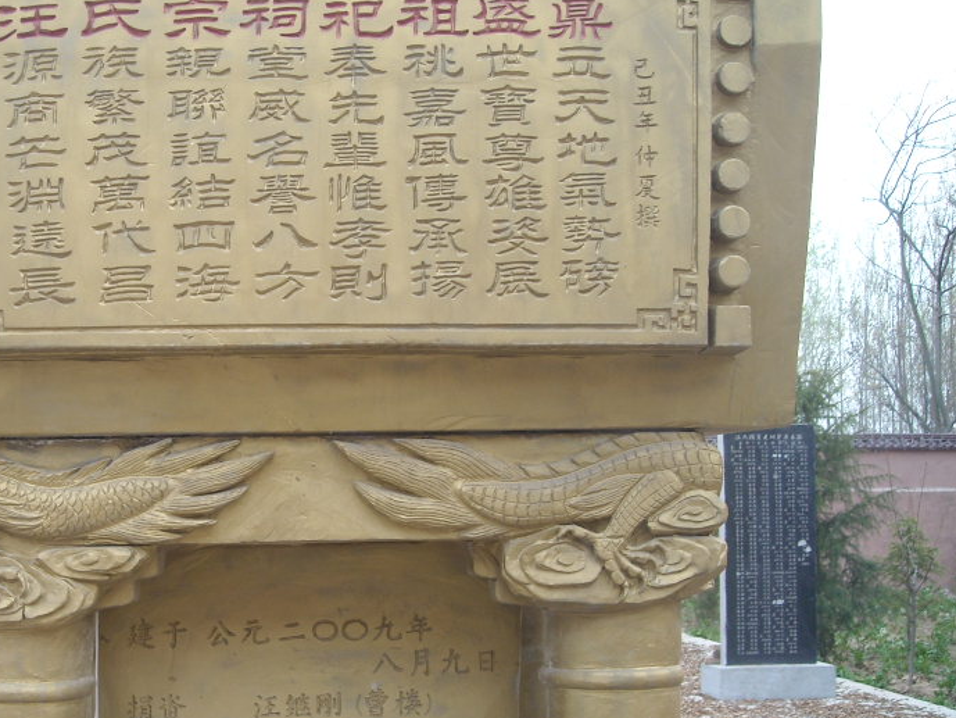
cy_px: 439
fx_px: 1436
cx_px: 273
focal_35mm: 52
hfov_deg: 36.2
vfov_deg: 28.0
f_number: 2.8
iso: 64
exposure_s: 1/91
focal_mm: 5.7
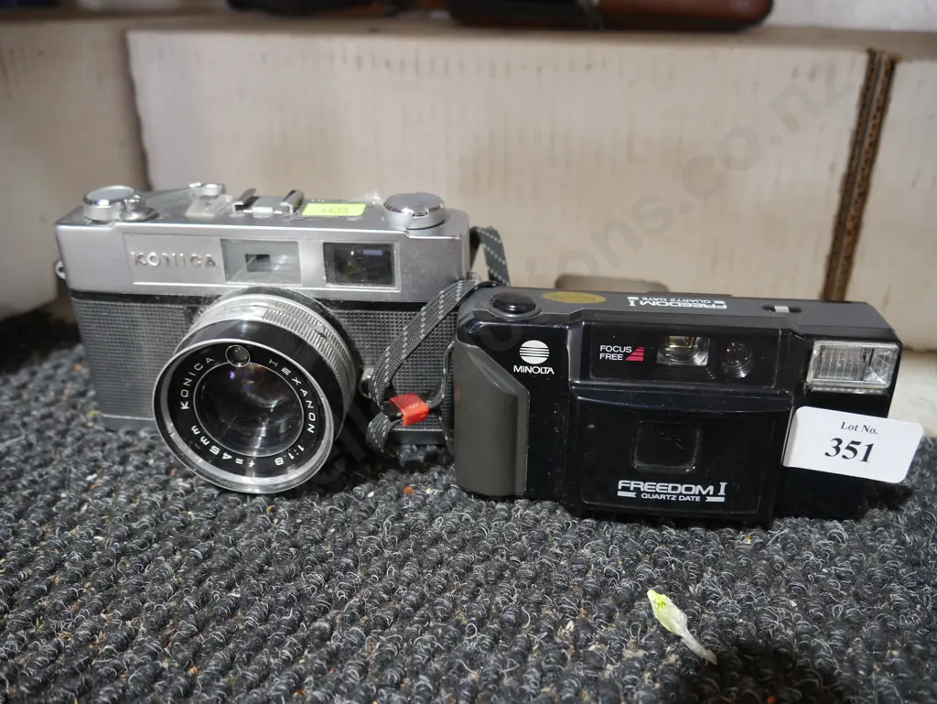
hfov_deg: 63.4
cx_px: 468
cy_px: 352
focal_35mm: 28
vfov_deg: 49.8
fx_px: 758
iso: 640
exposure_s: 1/60
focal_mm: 14
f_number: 3.5
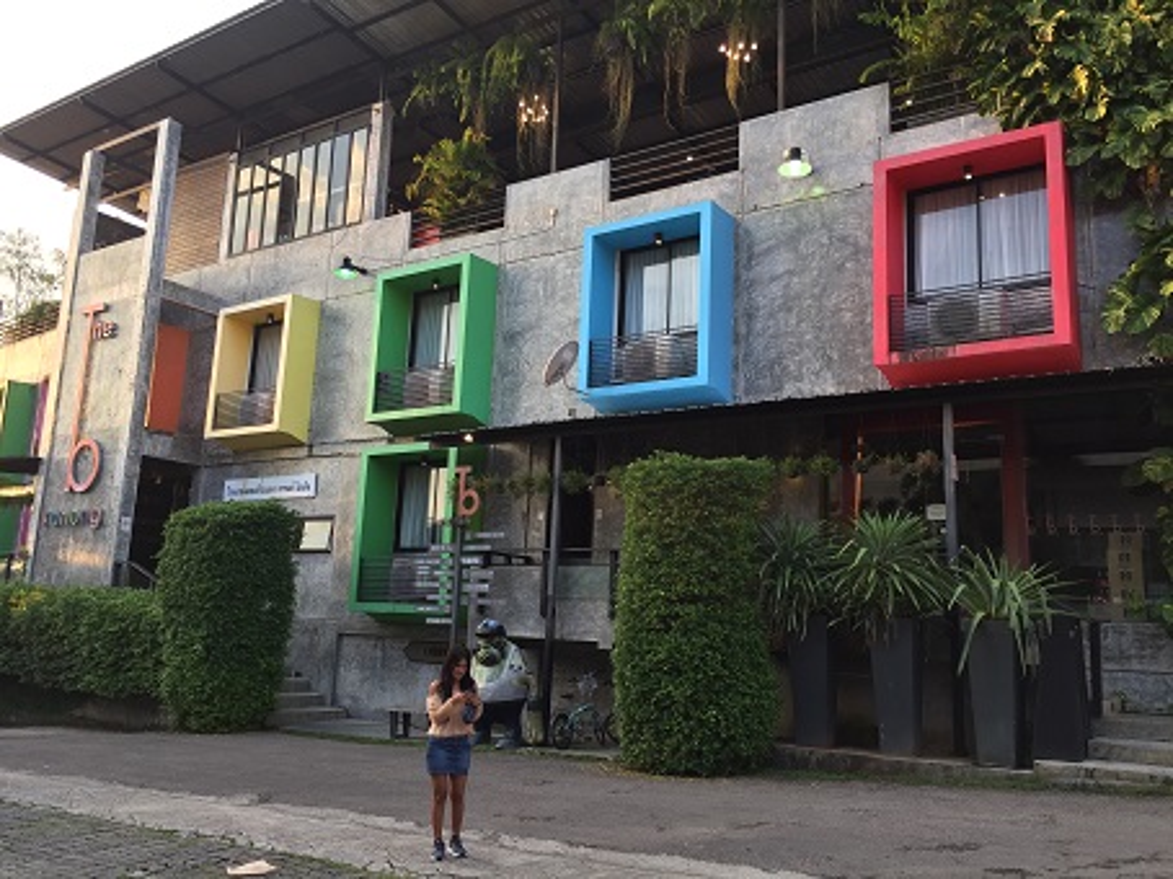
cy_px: 440
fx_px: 982
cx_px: 586
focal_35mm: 29
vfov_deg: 48.2
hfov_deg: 61.7
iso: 32
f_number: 2.2
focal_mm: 4.15
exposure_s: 1/50
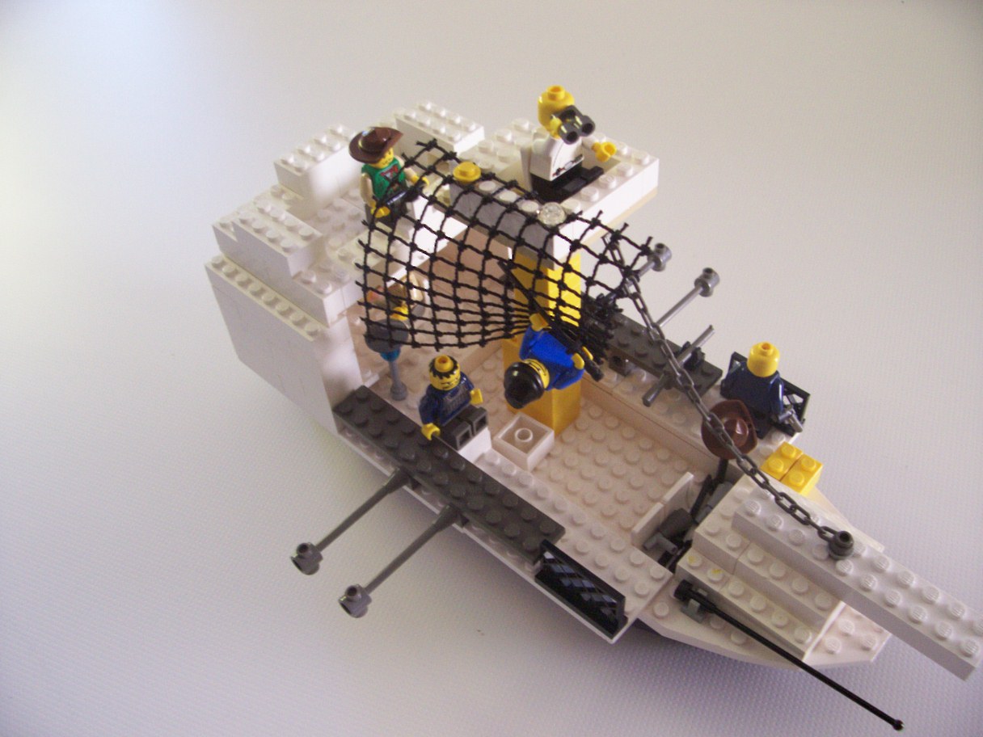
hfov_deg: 54.0
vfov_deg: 41.8
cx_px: 492
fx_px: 966
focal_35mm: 34
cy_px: 368
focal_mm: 5.6
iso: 160
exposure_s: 1/15
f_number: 2.7
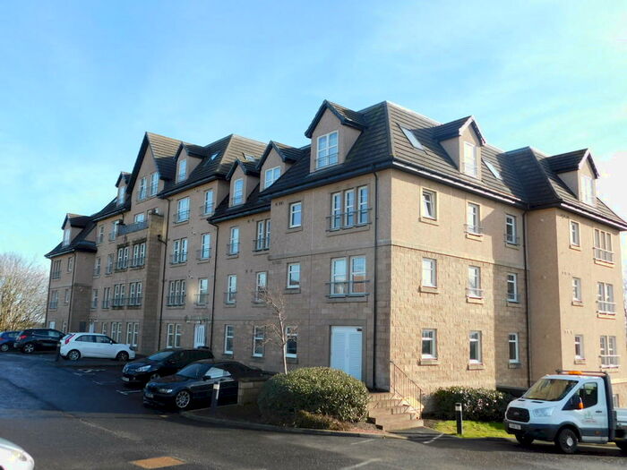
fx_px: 543
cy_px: 235
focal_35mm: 30
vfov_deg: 46.8
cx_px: 314
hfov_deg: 60.0
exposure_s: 1/500
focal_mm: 5.3
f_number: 3.2
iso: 125
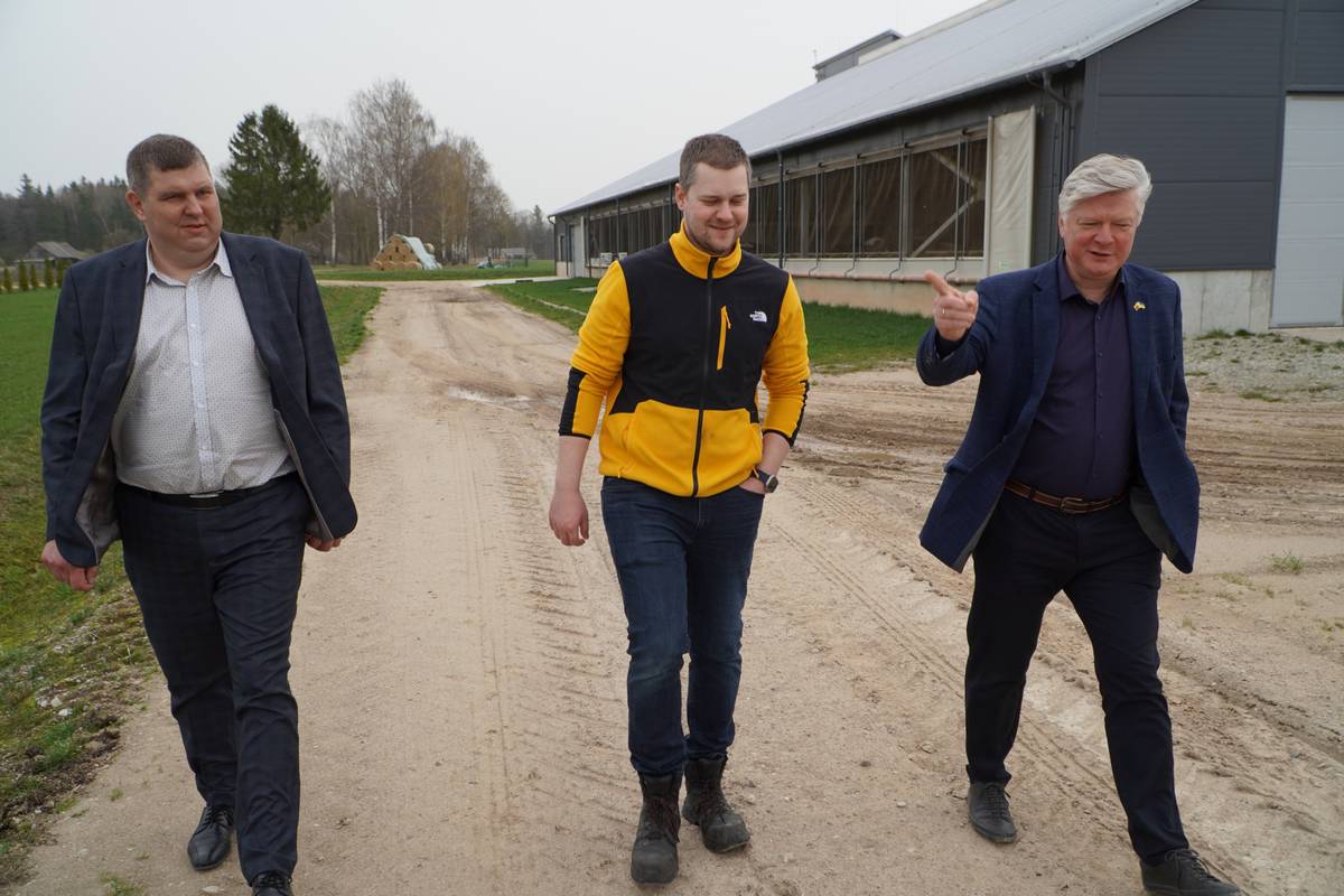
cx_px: 672
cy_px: 448
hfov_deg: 61.9
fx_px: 1120
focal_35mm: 30
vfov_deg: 43.6
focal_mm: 20
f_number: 4.5
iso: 100
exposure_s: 1/320
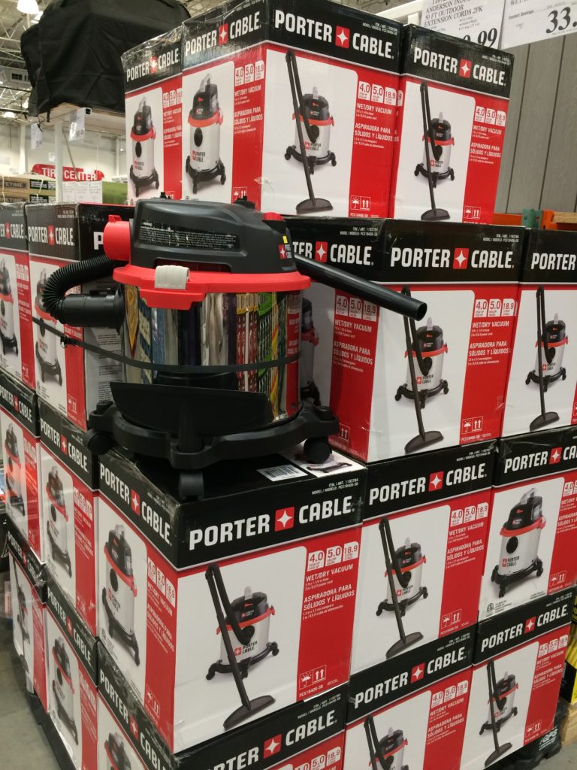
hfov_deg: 48.2
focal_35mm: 29
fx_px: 645
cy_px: 385
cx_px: 288
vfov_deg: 61.7
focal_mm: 4.15
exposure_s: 1/30
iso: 80
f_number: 2.2
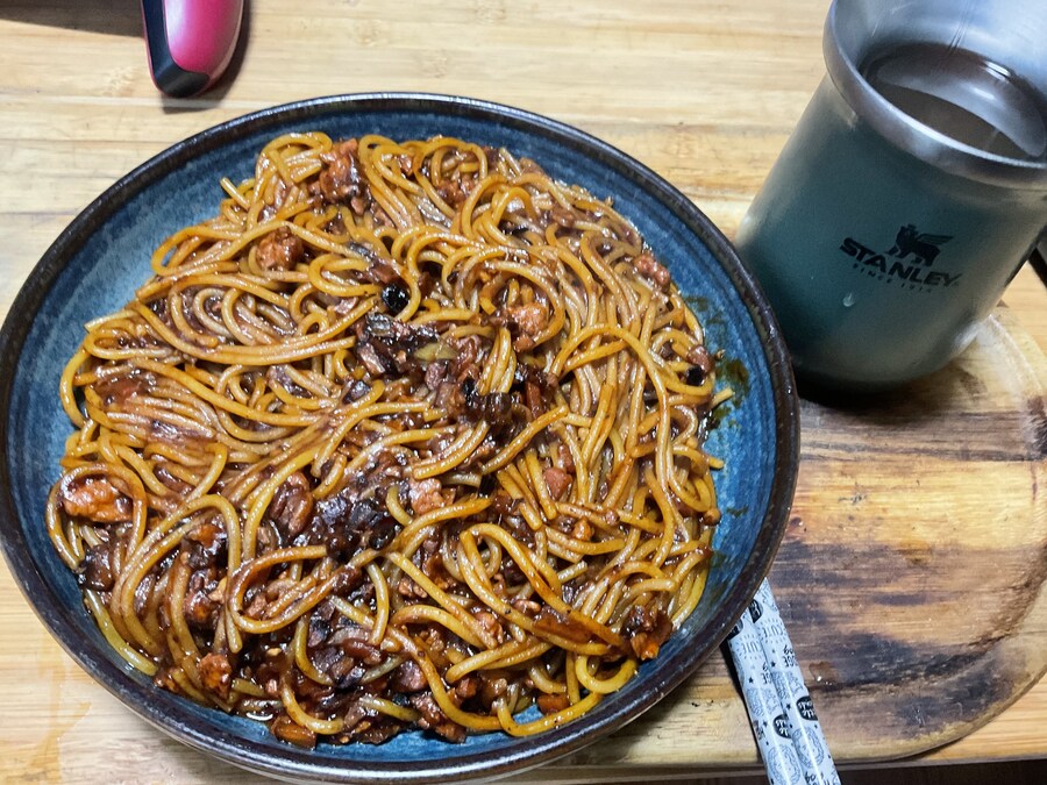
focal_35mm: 29
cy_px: 392
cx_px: 524
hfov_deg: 61.7
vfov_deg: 48.2
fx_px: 877
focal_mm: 3
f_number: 1.8
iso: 400
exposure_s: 1/30
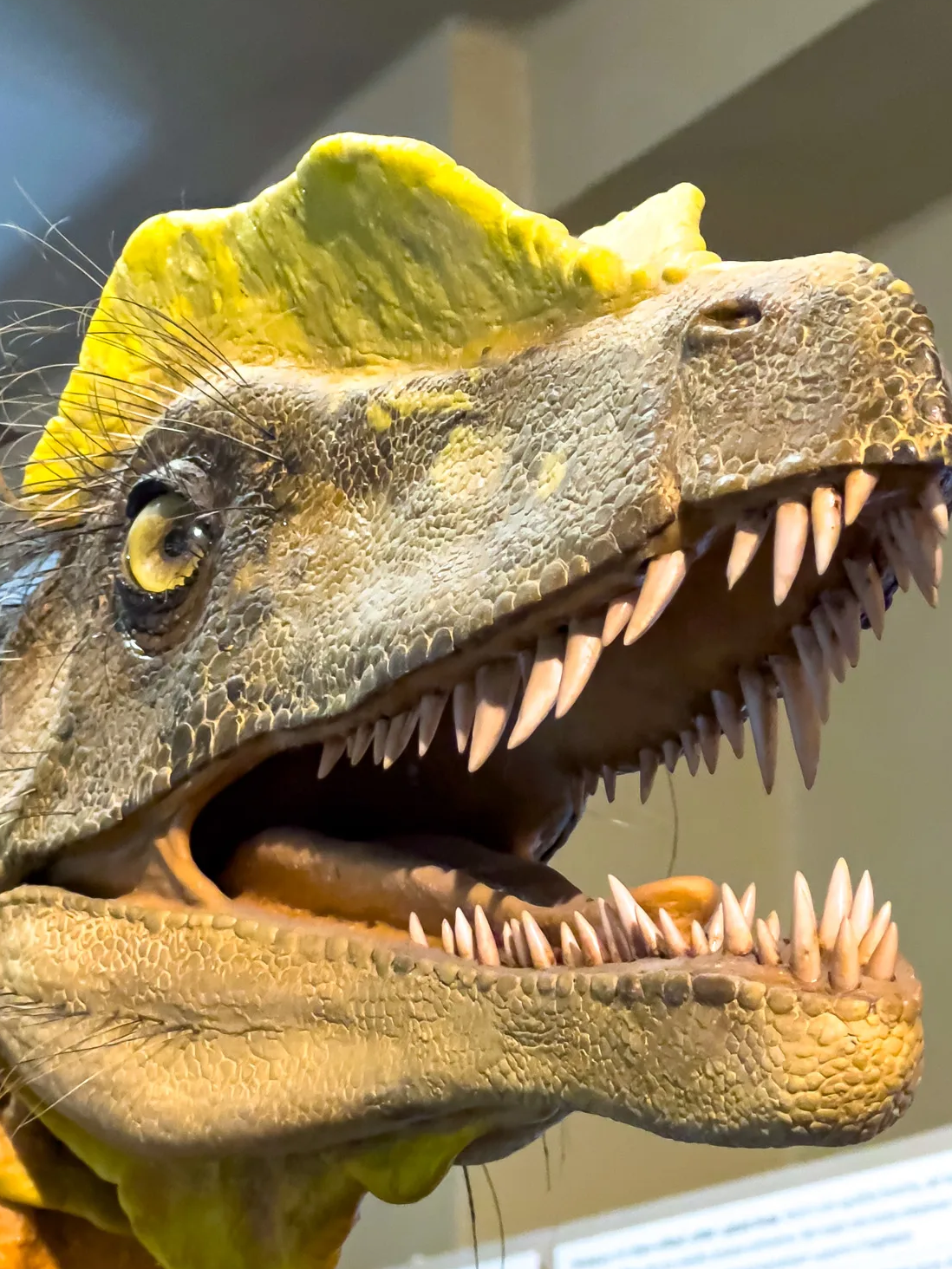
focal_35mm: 101
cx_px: 499
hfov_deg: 14.6
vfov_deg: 19.4
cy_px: 750
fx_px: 3704
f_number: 2.8
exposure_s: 1/35
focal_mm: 9
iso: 1000
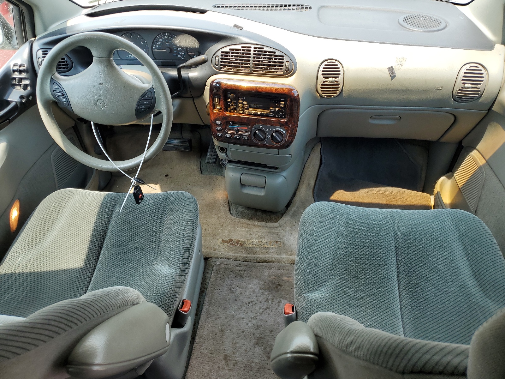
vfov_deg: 53.1
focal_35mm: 26
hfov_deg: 67.3
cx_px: 252
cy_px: 190
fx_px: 379
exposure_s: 1/323
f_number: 1.5
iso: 50
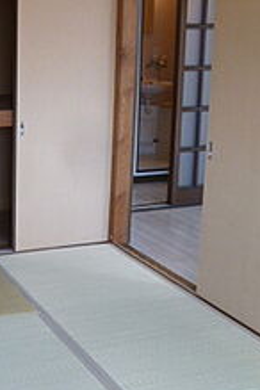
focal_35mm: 57
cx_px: -39
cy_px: 141
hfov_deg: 22.2
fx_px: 617
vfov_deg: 34.8
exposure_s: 1/30
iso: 125
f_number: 2.8
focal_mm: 4.5
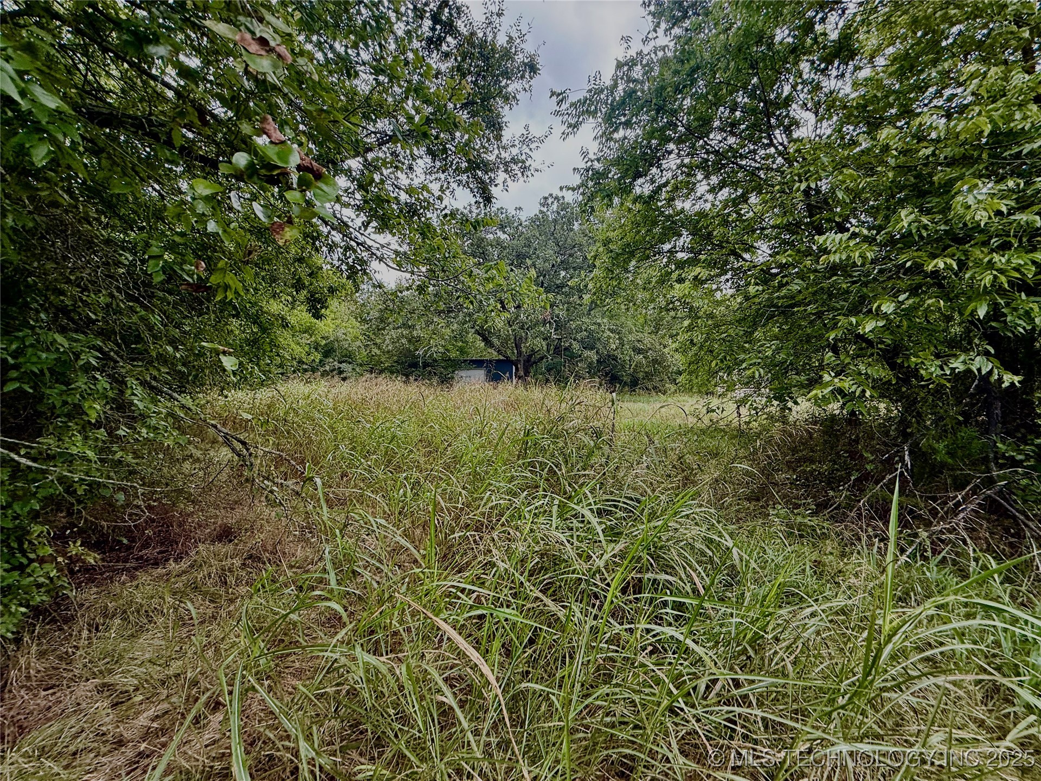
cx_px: 520
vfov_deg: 85.7
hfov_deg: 102.1
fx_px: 421
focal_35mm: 14
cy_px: 390
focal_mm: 2.22
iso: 50
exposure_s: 1/133
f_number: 2.2
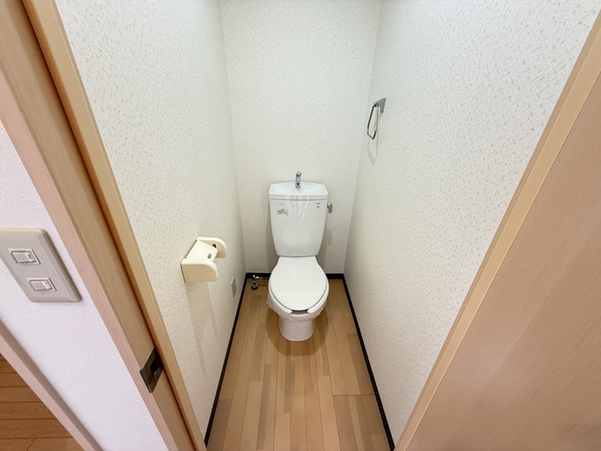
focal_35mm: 14
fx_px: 243
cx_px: 300
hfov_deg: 102.1
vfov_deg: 85.7
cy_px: 226
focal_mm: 2.22
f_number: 2.2
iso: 200
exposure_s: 1/60
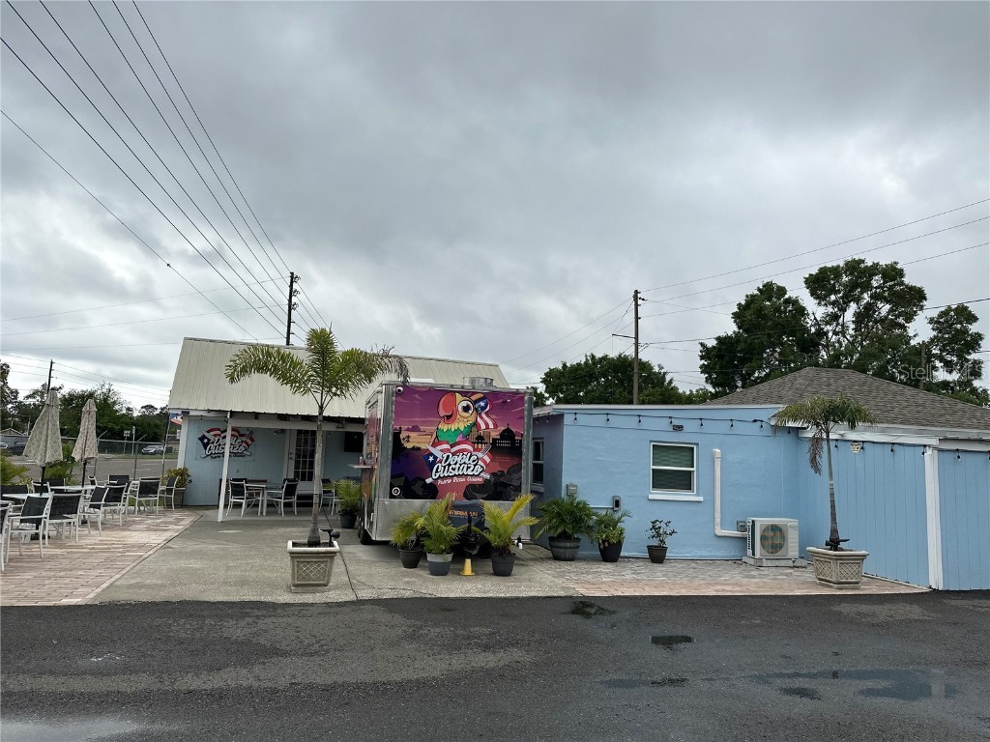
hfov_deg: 71.6
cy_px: 371
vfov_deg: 56.8
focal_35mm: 24
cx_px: 495
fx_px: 686
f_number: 1.78
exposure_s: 1/5000
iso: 80
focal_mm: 6.86
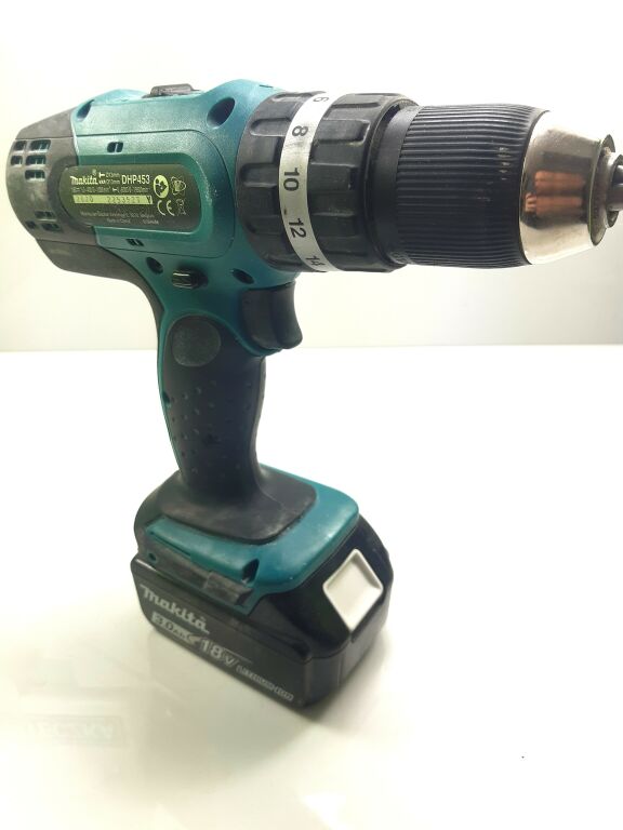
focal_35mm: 26
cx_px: 312
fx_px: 624
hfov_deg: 53.1
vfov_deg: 67.3
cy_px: 415
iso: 40
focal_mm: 3.92
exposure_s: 1/193
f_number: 1.7
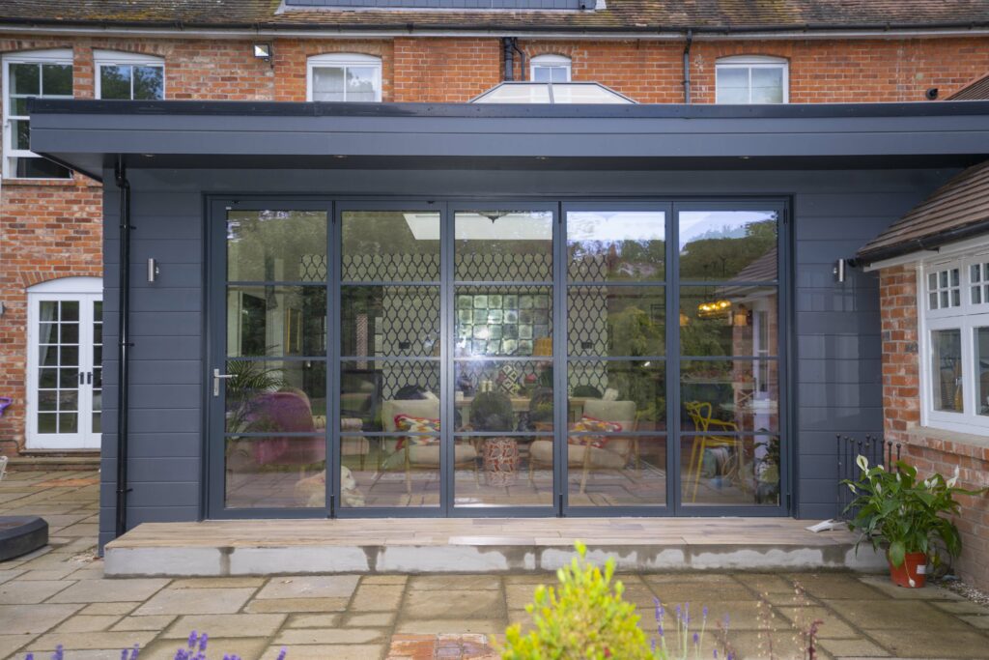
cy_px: 330
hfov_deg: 54.4
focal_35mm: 35
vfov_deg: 37.9
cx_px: 494
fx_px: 962
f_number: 4
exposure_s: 1/160
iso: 100
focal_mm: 35
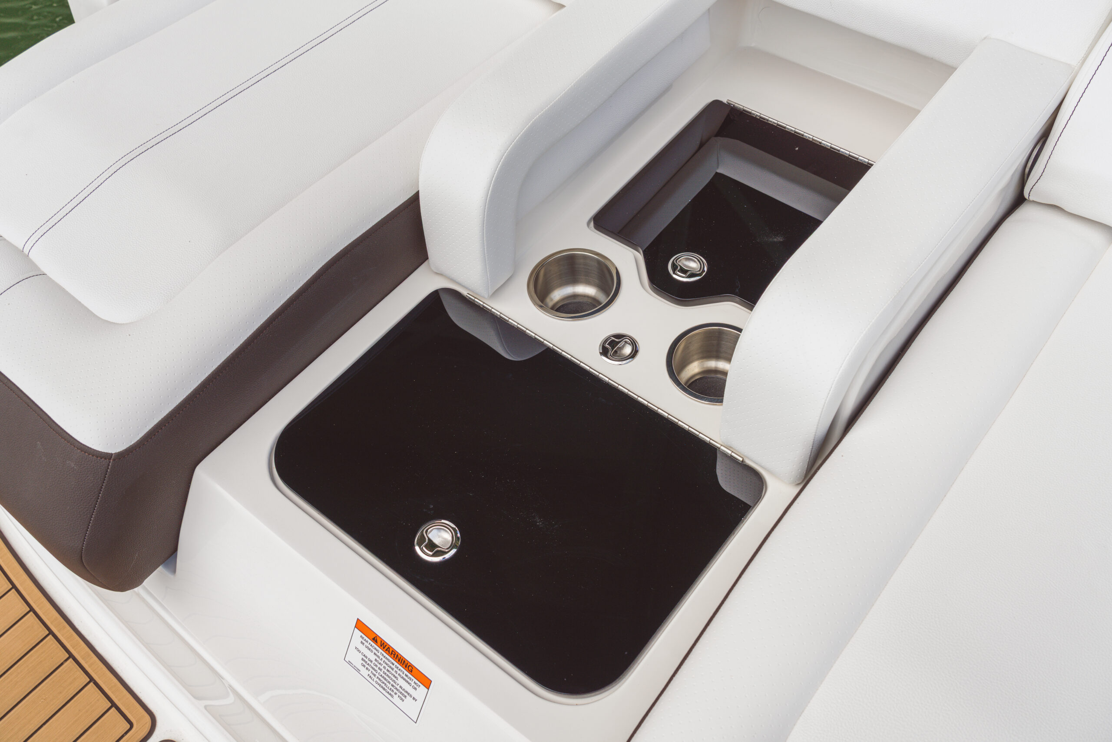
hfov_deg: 58.7
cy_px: 371
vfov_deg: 41.1
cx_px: 556
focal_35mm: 32
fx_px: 988
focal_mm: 32
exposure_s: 1/125
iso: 125
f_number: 8
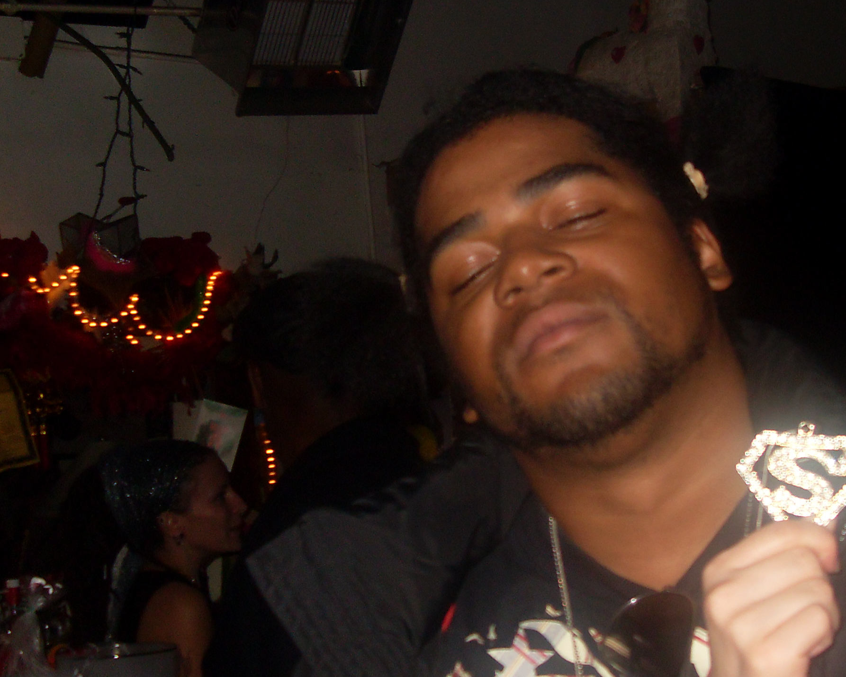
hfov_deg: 28.0
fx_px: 1653
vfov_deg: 23.1
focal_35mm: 66
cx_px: 705
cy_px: 316
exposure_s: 1/45
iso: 100
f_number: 2.8
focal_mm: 6.3
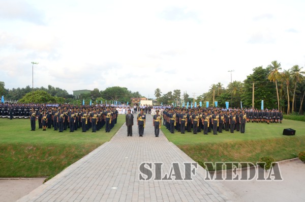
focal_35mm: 30
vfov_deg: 43.4
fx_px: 254
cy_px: 101
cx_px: 152
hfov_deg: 62.0
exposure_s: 1/100
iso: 400
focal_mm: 20
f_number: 6.3
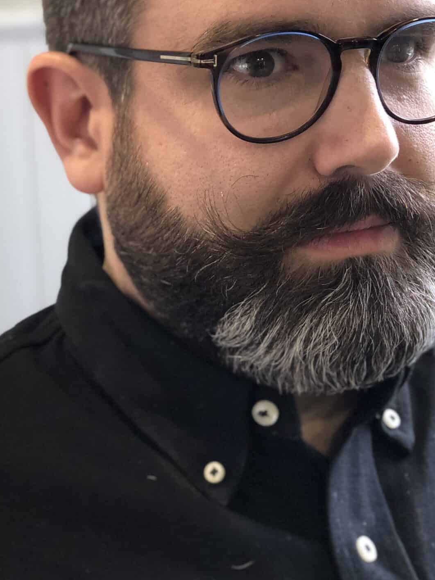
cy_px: 142
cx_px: 285
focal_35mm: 94
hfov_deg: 15.7
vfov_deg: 20.7
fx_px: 1575
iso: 125
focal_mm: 6
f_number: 2.4
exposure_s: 1/25
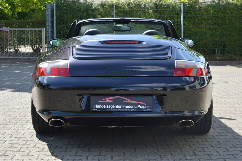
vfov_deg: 19.7
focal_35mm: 69
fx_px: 463
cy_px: 80
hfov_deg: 29.3
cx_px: 121
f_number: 6.3
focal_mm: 46
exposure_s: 1/160
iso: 100
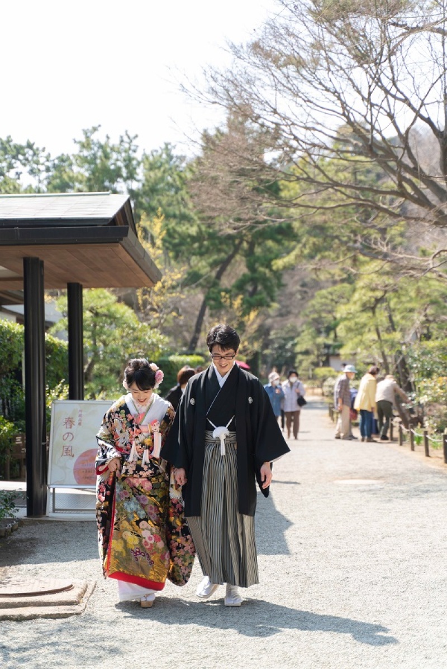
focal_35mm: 65
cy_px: 334
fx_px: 1210
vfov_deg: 31.0
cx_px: 224
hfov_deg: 20.9
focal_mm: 65
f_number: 2.8
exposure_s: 1/500
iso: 80
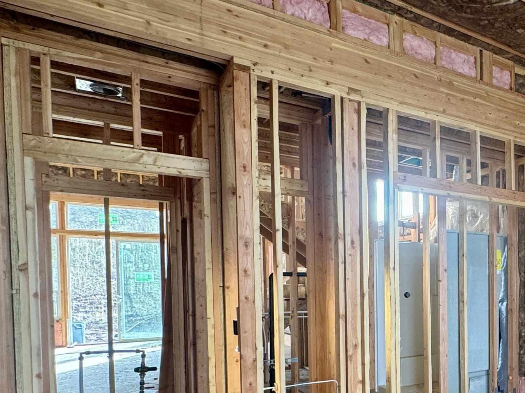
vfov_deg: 42.7
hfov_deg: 49.0
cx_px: 497
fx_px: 485
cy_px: 299
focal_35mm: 32
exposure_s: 1/99
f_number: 2.2
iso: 200
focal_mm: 2.22
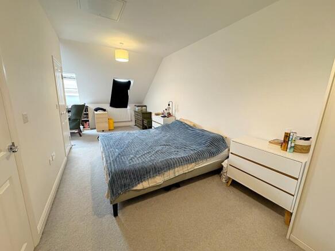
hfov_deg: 102.1
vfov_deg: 85.7
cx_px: 168
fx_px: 135
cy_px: 126
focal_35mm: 14
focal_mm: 2.22
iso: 250
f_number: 2.2
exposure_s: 1/50
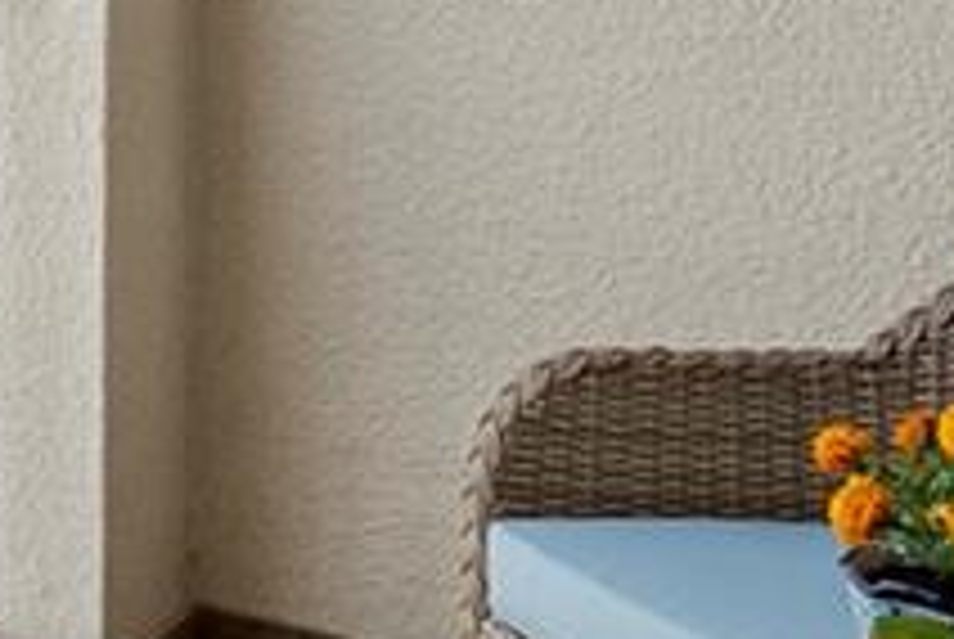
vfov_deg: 11.6
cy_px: -364
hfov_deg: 12.1
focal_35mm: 113
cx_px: -1652
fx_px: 2999
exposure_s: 1/400
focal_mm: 15
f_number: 8
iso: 640
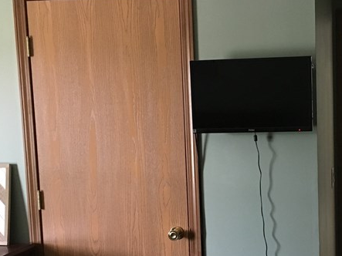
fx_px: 662
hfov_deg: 28.6
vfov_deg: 21.8
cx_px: 250
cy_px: 178
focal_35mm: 67
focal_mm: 4.15
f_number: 2.2
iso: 200
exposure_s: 1/15
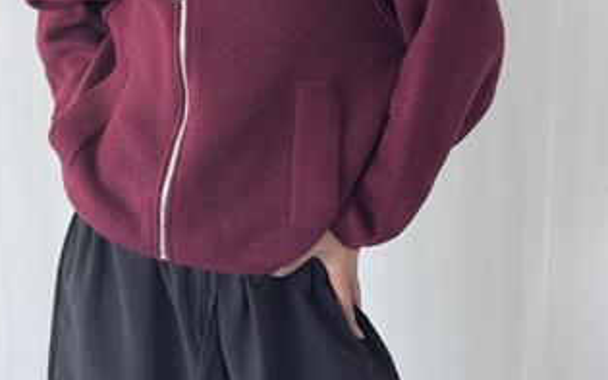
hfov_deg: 24.1
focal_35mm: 86
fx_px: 1425
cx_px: 264
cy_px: -76
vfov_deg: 14.7
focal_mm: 6.76
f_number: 1.78
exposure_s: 1/84
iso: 100
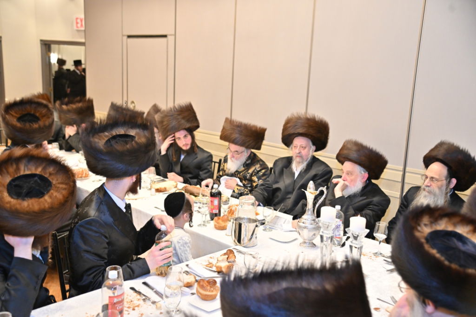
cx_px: 238
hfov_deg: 50.7
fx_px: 502
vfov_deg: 35.1
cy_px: 158
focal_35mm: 38
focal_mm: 38
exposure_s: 1/200
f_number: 4
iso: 2000
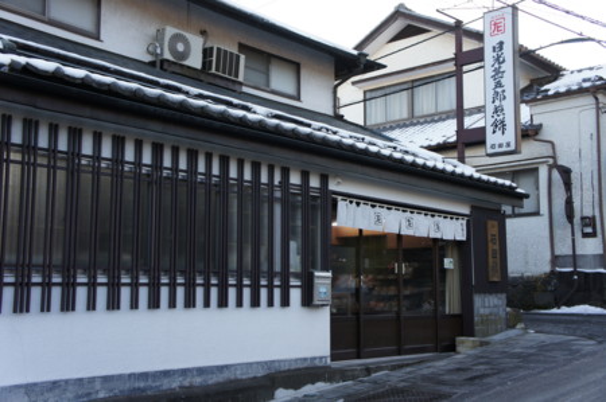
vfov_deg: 31.8
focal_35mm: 42
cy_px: 201
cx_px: 303
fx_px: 706
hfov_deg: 46.4
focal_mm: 28
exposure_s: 1/80
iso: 200
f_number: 5.6
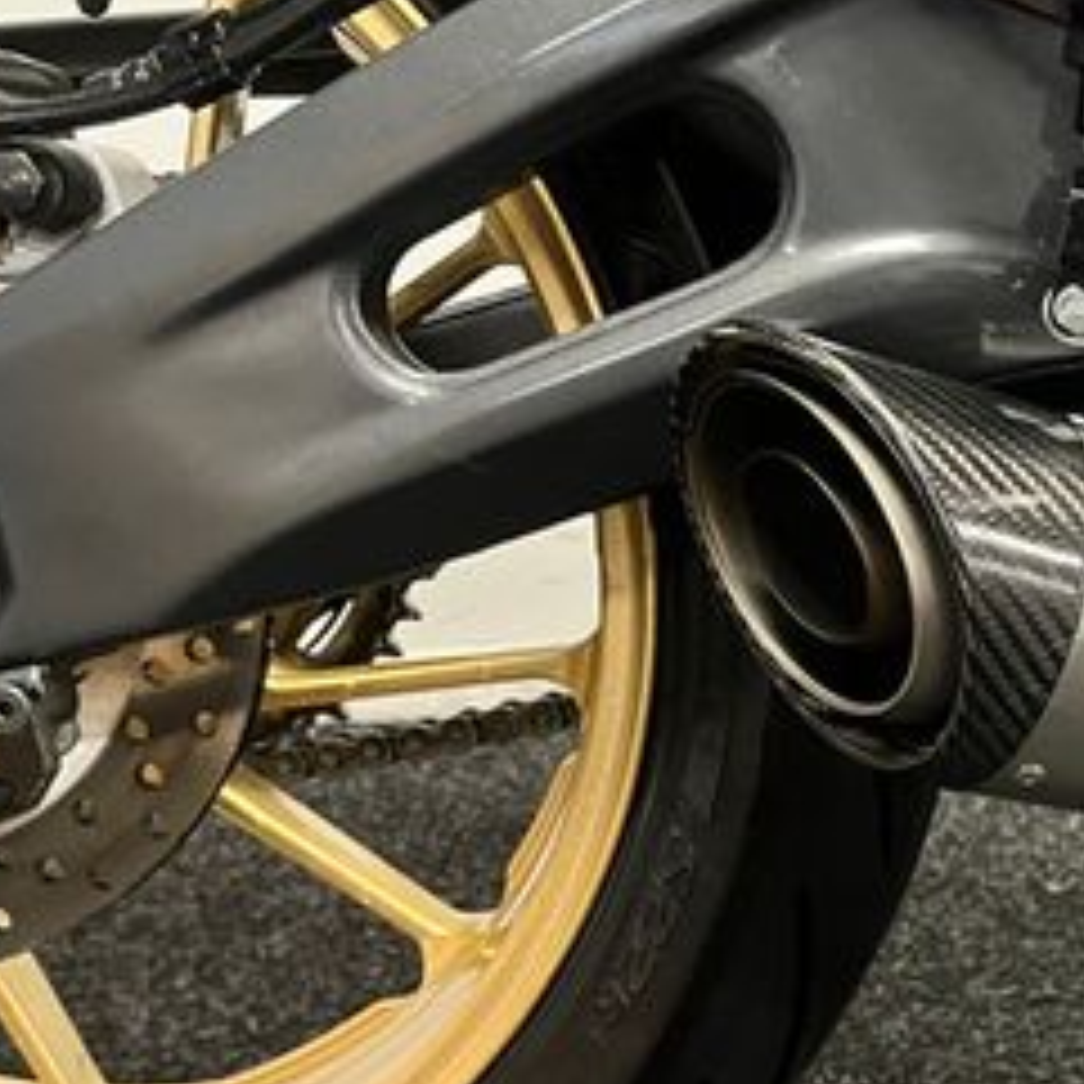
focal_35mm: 61
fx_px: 2161
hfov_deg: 25.3
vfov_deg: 28.0
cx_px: 1304
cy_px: 693
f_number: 1.6
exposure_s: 1/33
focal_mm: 5.1
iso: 400
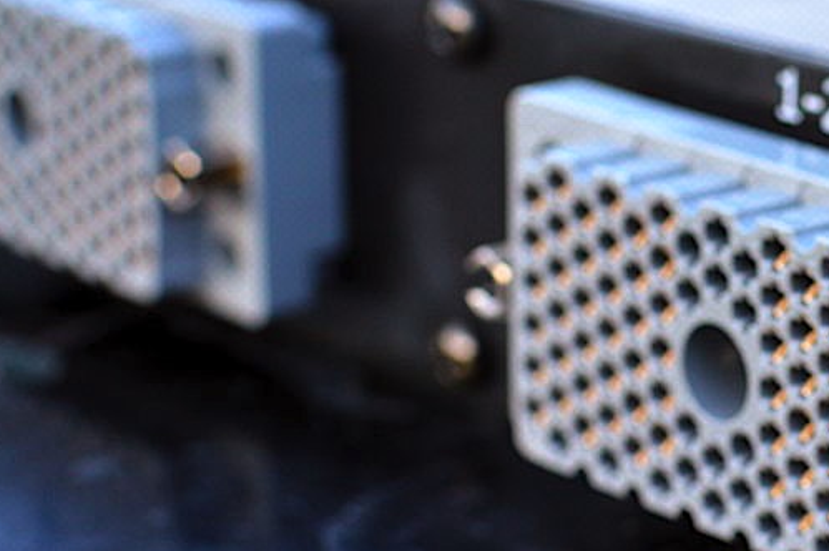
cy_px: 261
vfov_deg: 10.8
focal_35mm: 126
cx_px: 719
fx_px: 2904
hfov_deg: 16.1
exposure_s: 1/60
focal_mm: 35
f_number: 5
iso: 400
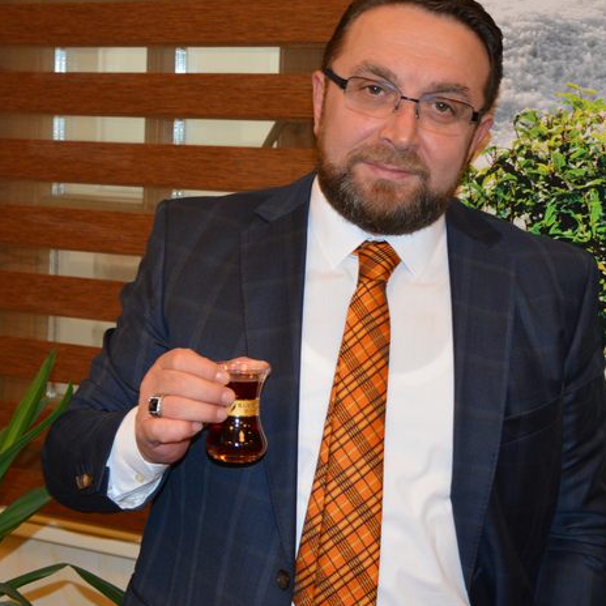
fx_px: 1664
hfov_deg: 20.6
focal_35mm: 84
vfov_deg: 20.6
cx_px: 188
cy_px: 247
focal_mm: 34
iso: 640
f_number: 4.2
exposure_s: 1/60
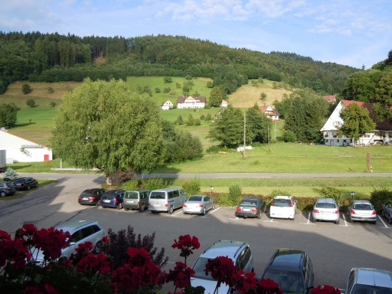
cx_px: 196
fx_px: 340
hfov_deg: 60.0
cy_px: 147
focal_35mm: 30
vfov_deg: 46.8
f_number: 3.5
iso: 100
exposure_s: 1/500
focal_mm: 5.4
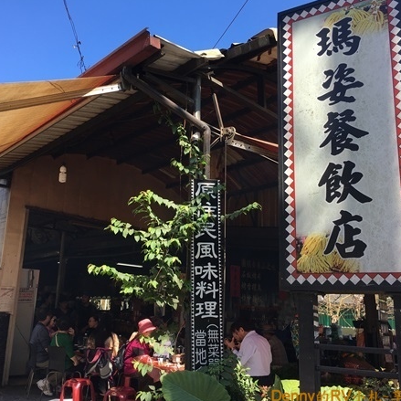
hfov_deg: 47.1
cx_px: 176
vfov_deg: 47.2
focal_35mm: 35
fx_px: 459
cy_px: 201
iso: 25
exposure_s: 1/444
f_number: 2.2
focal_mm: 4.15
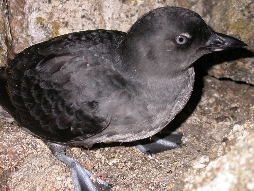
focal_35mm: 99
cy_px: 96
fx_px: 726
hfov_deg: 19.8
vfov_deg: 14.9
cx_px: 127
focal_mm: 20.6
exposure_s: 1/60.3
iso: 100
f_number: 3.9
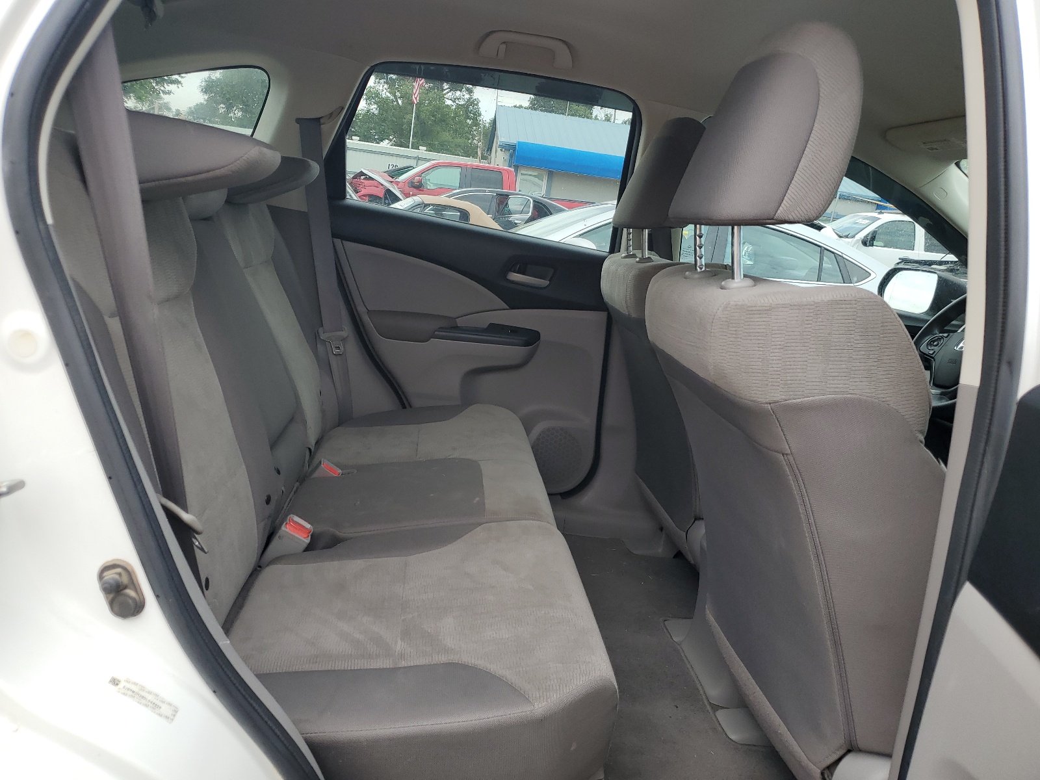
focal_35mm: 26
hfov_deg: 67.3
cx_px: 520
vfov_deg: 53.1
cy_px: 390
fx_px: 781
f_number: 1.5
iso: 50
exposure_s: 1/435
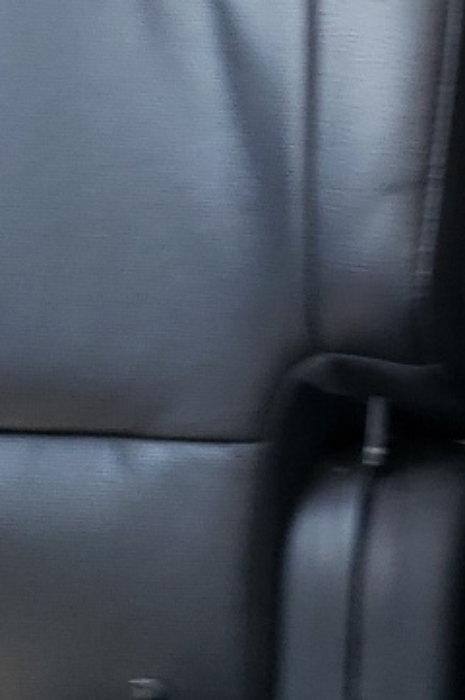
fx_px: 2329
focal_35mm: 120
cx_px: 926
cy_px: -83
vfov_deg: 16.5
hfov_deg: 10.5
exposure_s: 1/60.2
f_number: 1.5
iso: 54
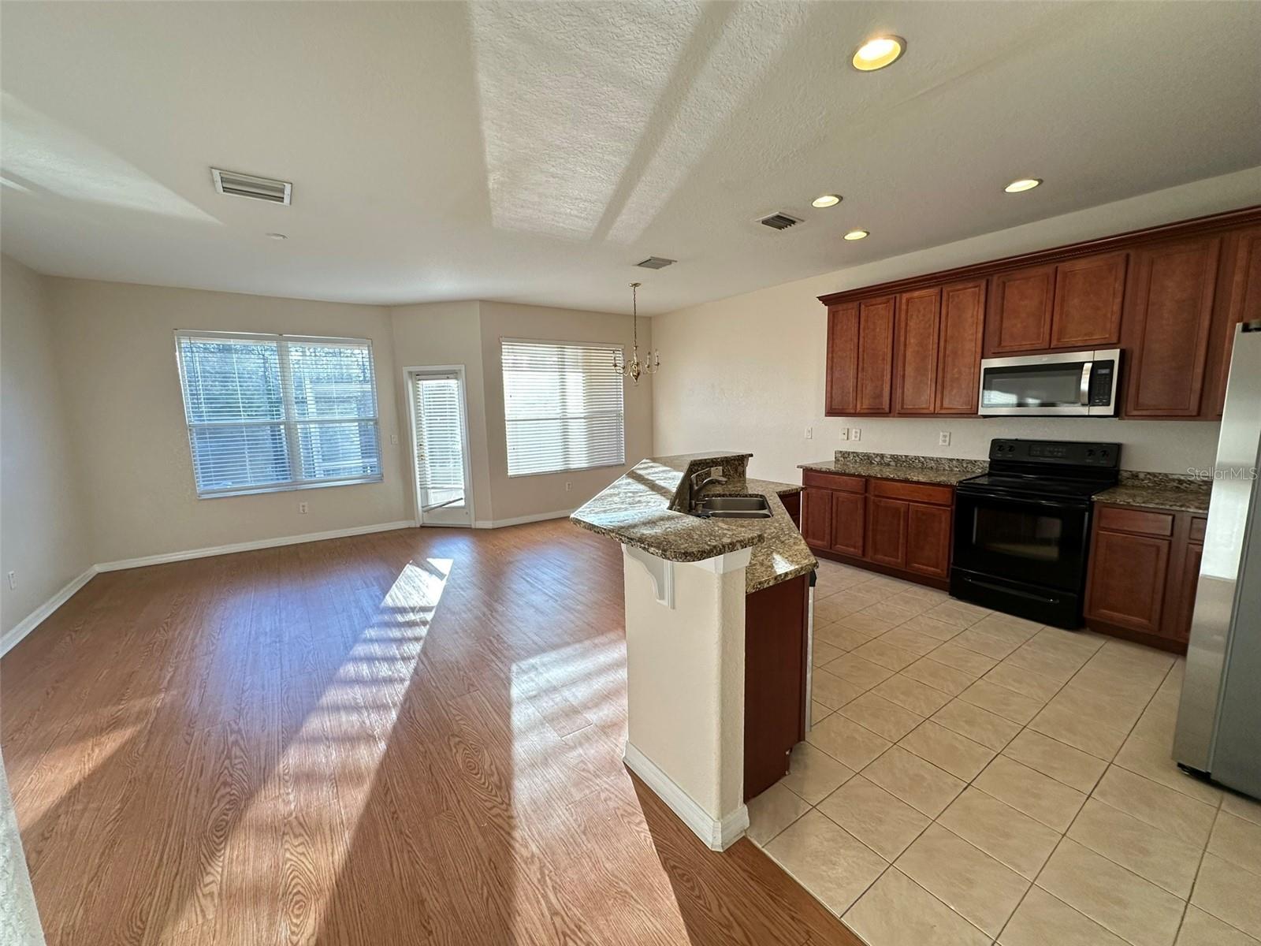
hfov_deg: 102.1
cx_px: 630
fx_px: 510
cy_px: 473
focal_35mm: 14
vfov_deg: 85.7
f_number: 2.2
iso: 160
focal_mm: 2.22
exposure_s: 1/120
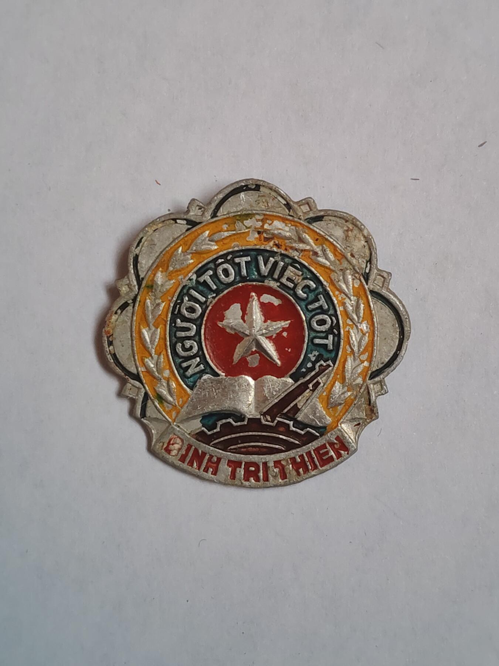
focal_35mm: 72
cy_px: 333
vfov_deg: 27.0
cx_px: 250
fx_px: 1384
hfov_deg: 20.4
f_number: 1.95
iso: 200
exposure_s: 1/100
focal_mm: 5.52
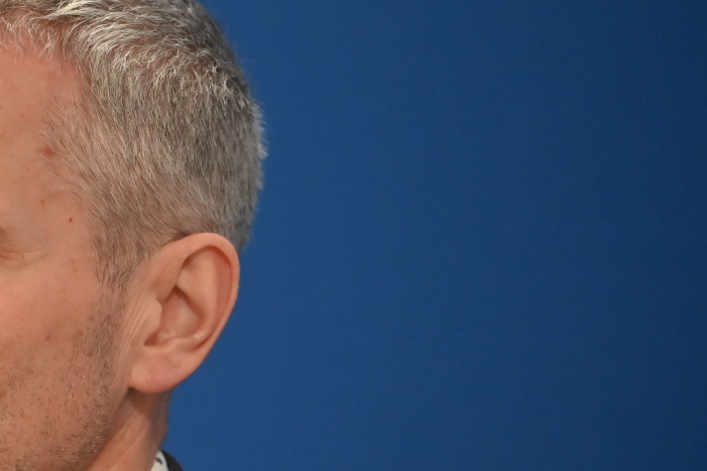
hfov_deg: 5.0
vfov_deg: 3.4
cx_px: -83
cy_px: 340
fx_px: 8030
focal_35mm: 409
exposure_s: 1/400
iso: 2000
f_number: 2.8
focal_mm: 180
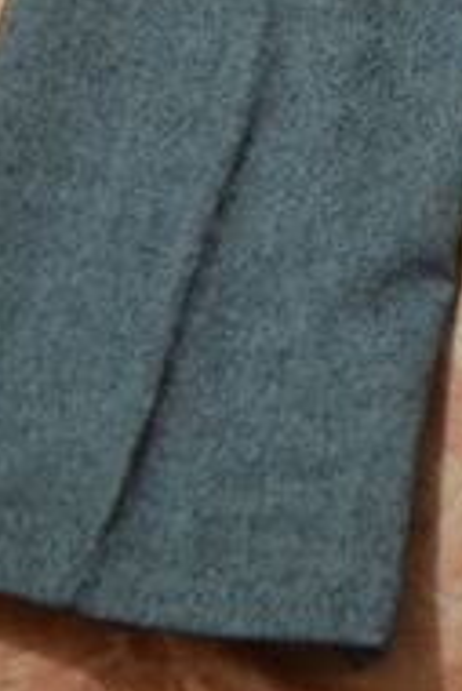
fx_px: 2402
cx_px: 688
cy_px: -18
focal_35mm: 125
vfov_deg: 16.0
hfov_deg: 10.6
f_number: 3.5
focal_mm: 22
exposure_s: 1/60
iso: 3200
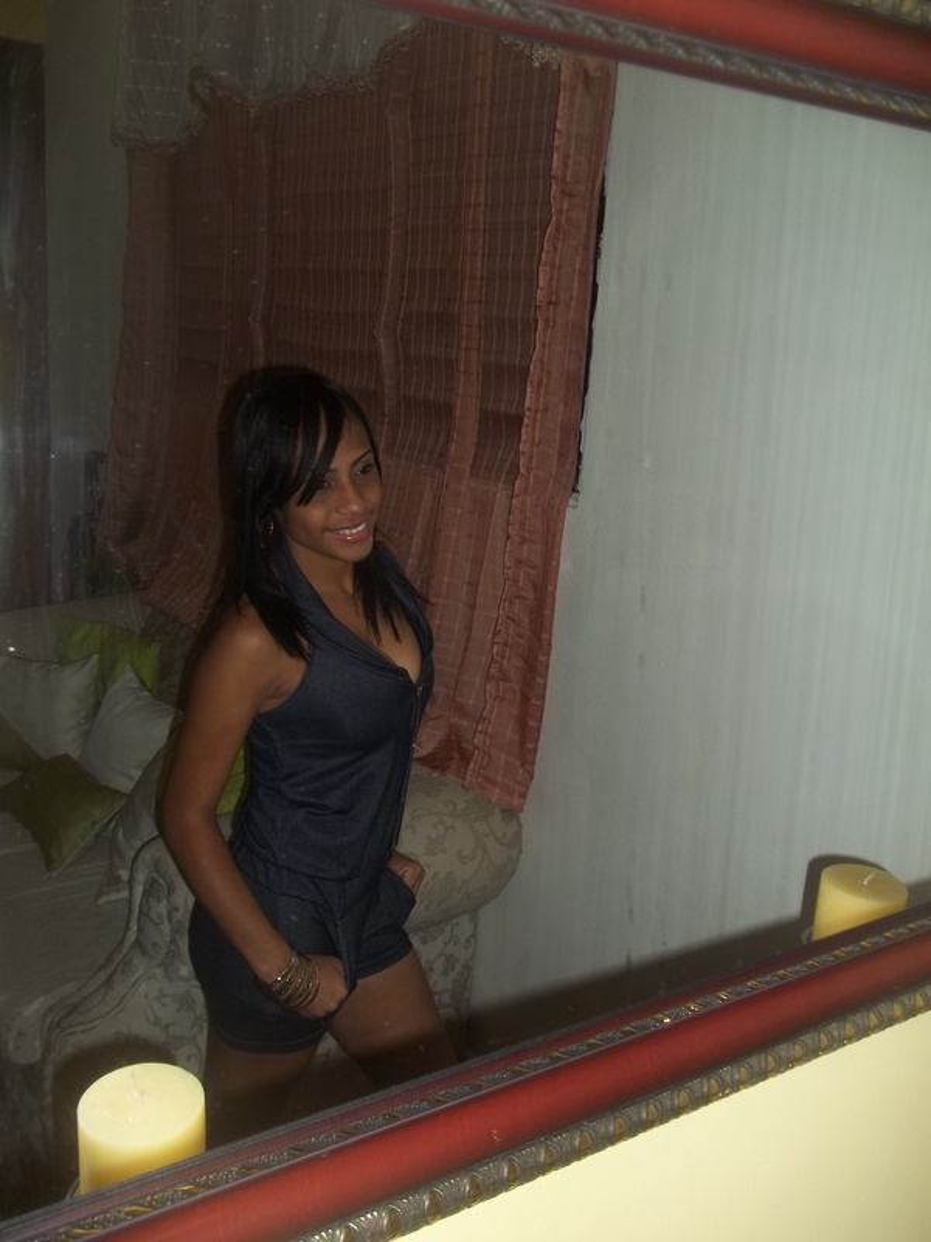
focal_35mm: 32
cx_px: 466
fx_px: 1148
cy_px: 621
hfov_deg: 44.2
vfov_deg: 56.8
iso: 64
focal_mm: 5.7
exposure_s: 1/30
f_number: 2.9
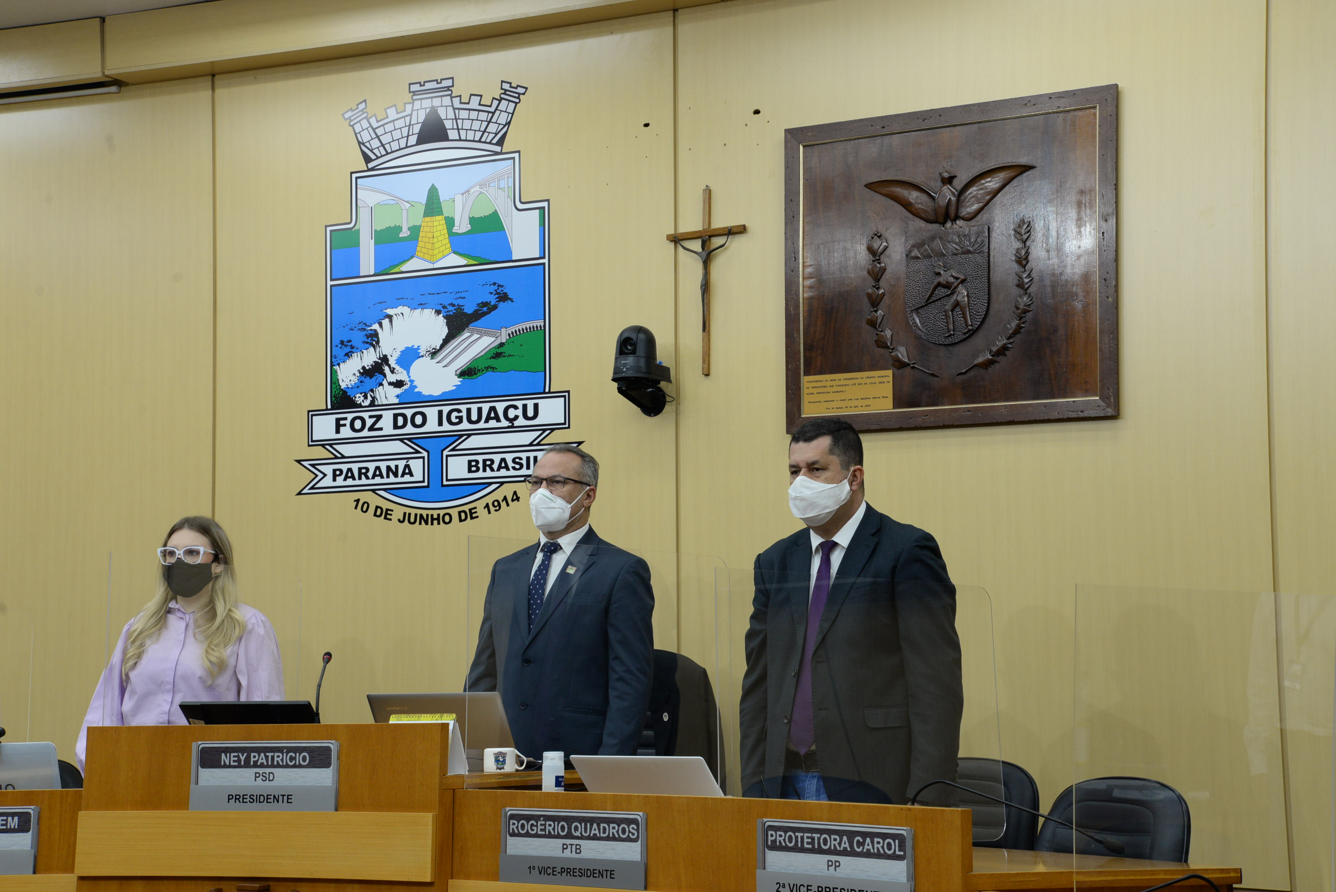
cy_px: 446
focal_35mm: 66
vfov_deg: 20.6
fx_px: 2450
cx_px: 668
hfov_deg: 30.5
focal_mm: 66
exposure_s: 1/40
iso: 1000
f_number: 8
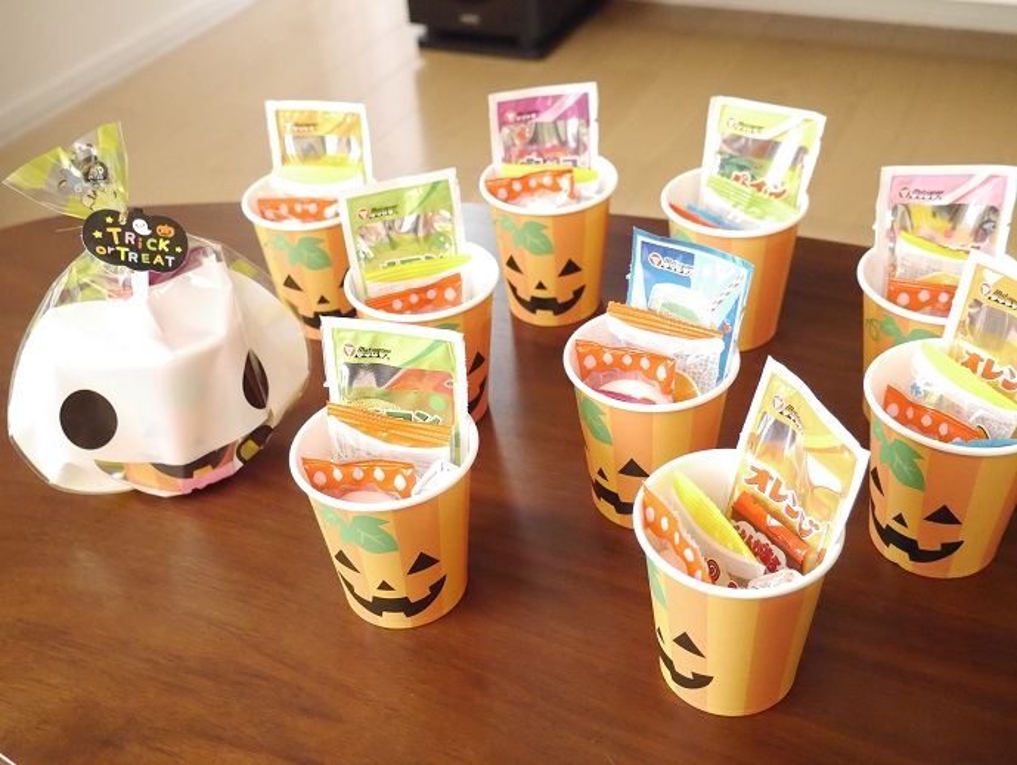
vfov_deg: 36.0
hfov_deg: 46.8
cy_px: 382
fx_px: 1176
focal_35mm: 40
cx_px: 508
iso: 5000
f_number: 4.5
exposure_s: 1/200
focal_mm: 20
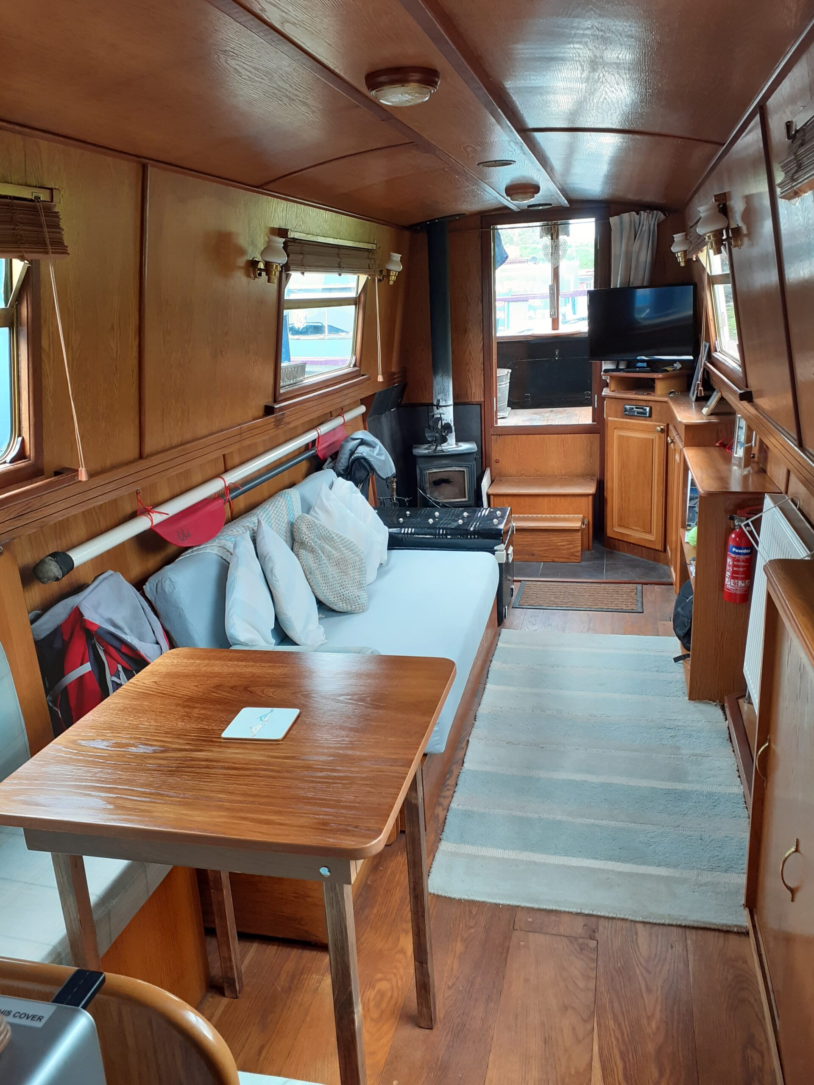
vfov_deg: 65.3
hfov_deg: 51.4
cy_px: 542
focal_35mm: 27
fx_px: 847
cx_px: 407
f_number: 1.9
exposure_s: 1/50
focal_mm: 3.6
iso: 64
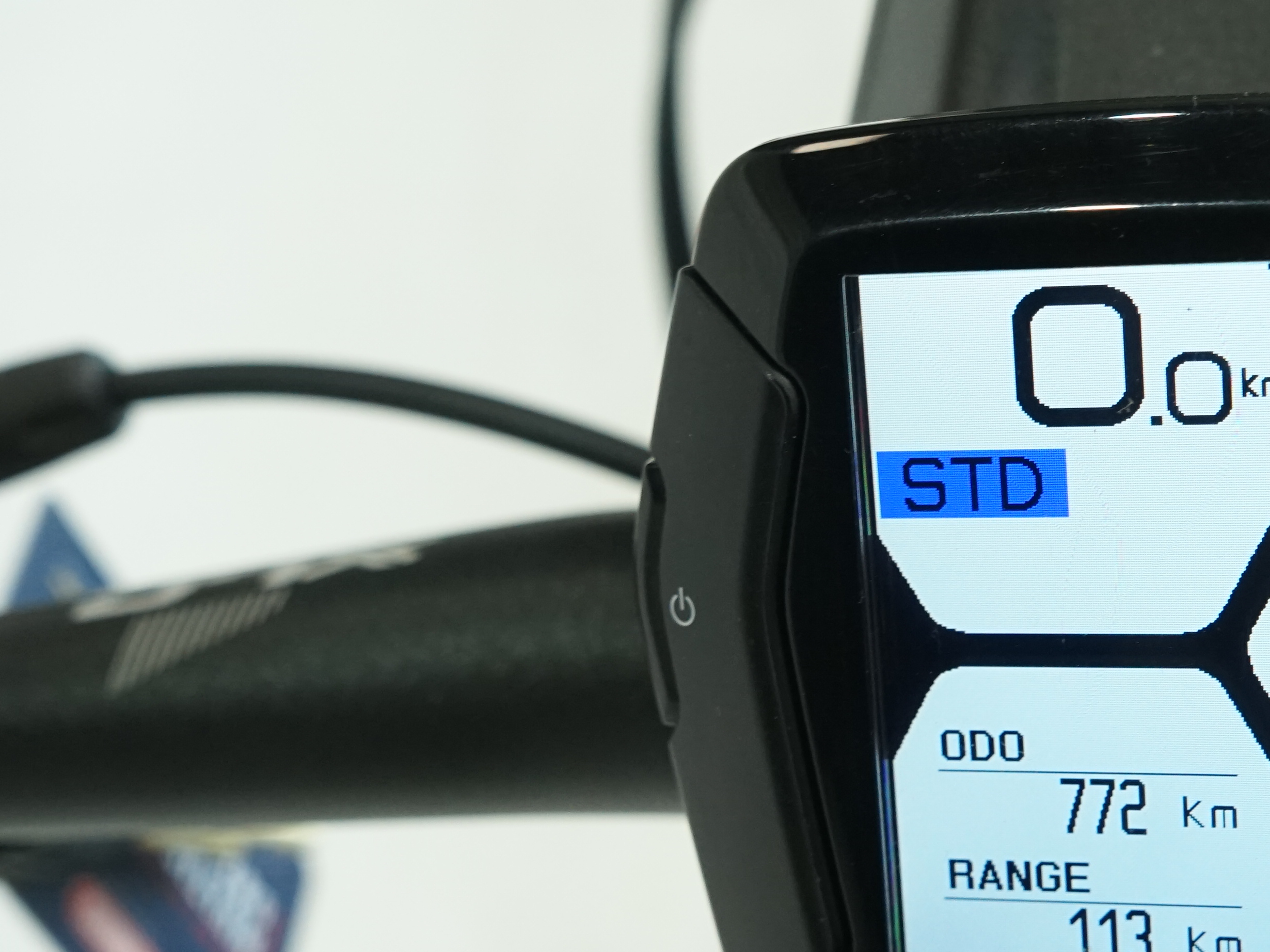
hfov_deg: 28.1
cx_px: 975
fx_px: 2495
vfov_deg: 21.4
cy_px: 706
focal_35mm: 68
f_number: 5.6
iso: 1600
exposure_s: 1/200
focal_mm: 29
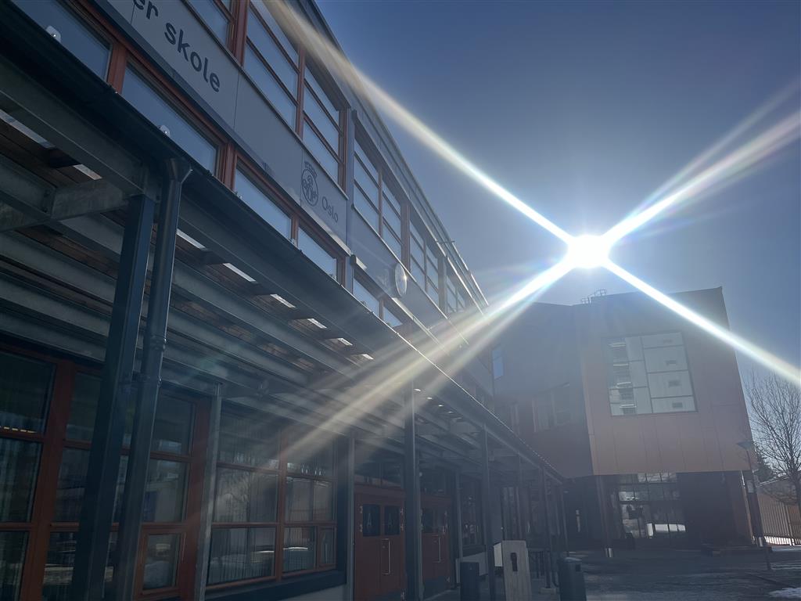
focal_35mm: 26
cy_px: 300
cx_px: 400
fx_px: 602
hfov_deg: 67.3
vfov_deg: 53.1
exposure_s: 1/11905
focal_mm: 5.1
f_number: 1.6
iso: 50
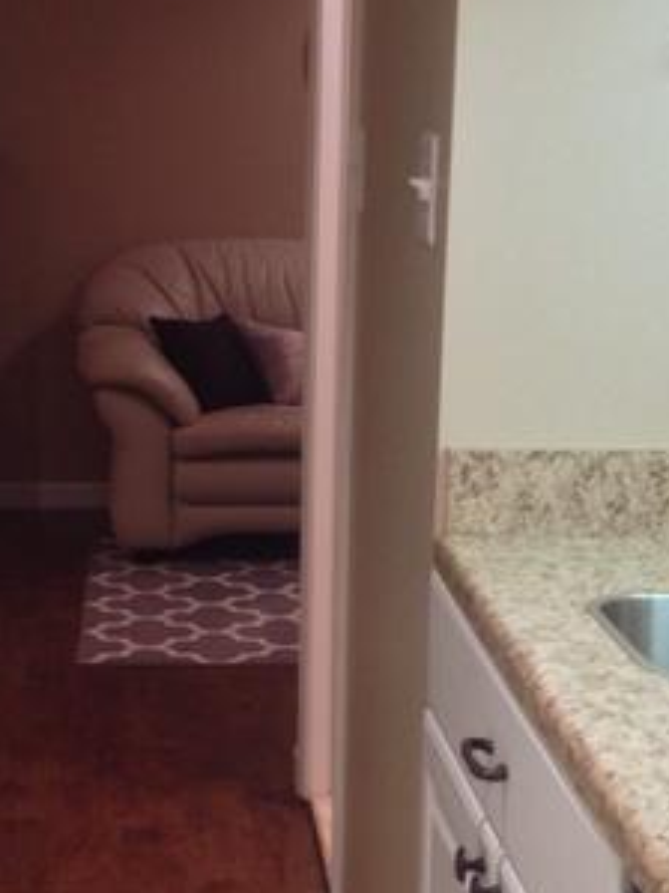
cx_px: 69
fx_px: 2321
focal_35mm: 90
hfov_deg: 16.2
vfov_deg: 21.7
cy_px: 570
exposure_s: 1/20
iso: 80
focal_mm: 4.28
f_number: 2.4
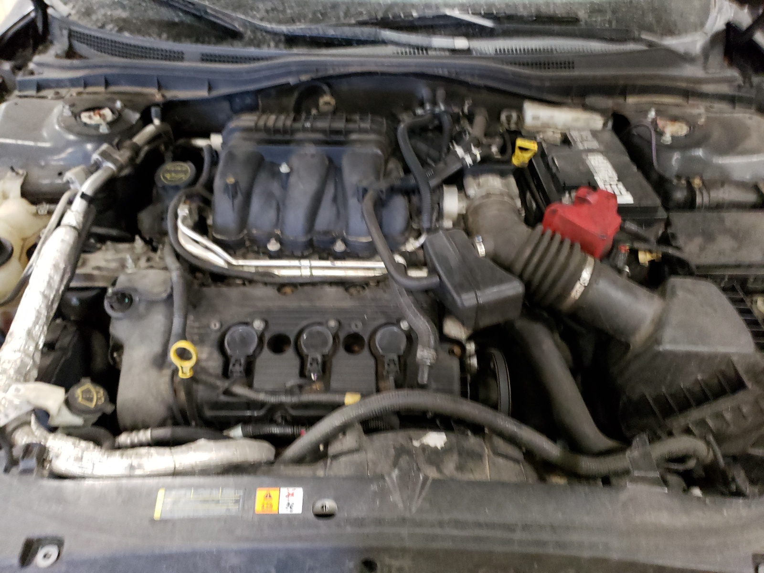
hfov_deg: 67.3
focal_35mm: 26
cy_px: 286
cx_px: 382
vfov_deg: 53.1
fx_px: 574
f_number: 1.5
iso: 514
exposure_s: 1/24
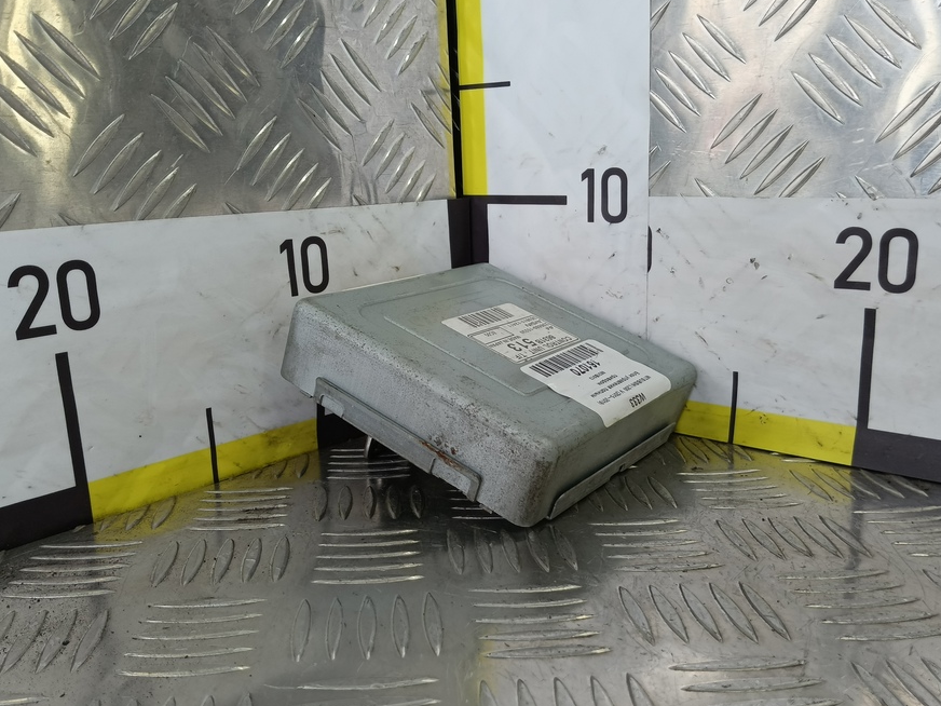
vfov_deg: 51.3
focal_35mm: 27
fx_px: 734
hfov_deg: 65.3
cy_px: 375
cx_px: 501
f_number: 1.6
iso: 99
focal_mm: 4.11
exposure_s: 1/100
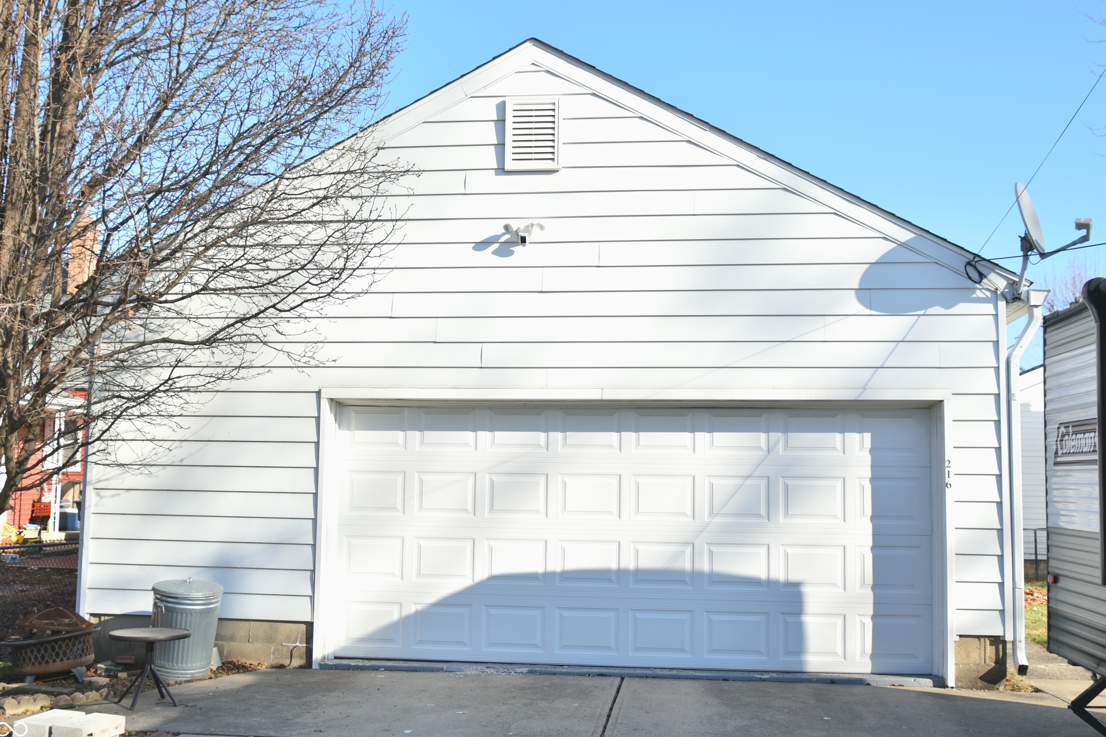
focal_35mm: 34
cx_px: 548
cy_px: 376
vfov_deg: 38.9
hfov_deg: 55.8
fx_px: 1044
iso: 100
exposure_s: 1/500
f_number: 3.5
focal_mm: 22
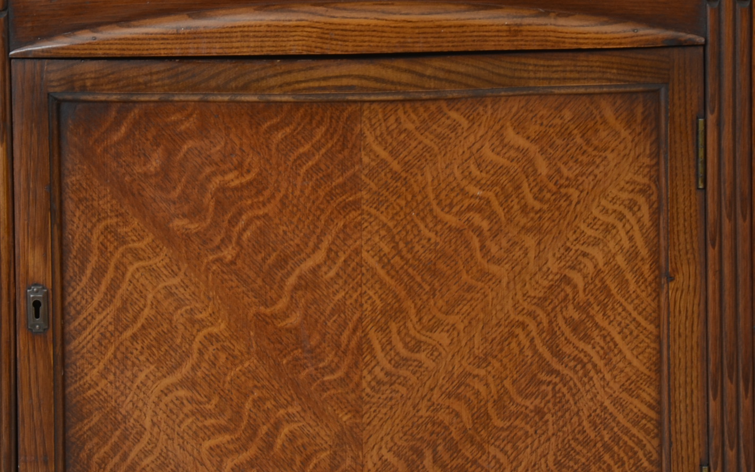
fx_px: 5740
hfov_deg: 7.5
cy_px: 195
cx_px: 392
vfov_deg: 4.7
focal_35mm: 279
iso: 125
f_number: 11
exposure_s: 1/125
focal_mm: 105
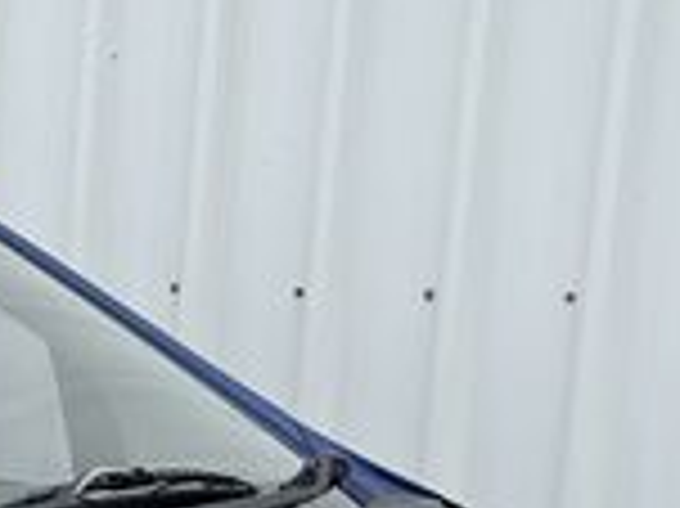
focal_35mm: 138
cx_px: -351
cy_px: 940
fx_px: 2709
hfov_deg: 13.5
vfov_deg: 10.1
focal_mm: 5.1
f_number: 1.6
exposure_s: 1/1862
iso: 50
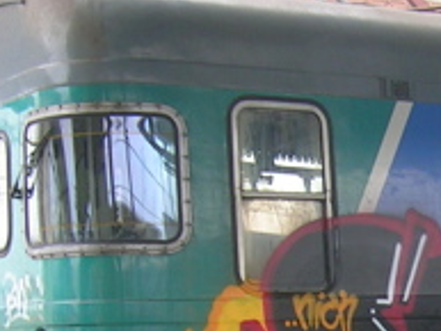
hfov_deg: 16.3
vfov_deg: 12.4
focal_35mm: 116
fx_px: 1479
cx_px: 514
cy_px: 418
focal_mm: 5.4
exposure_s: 1/78.1
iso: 50
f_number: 2.8
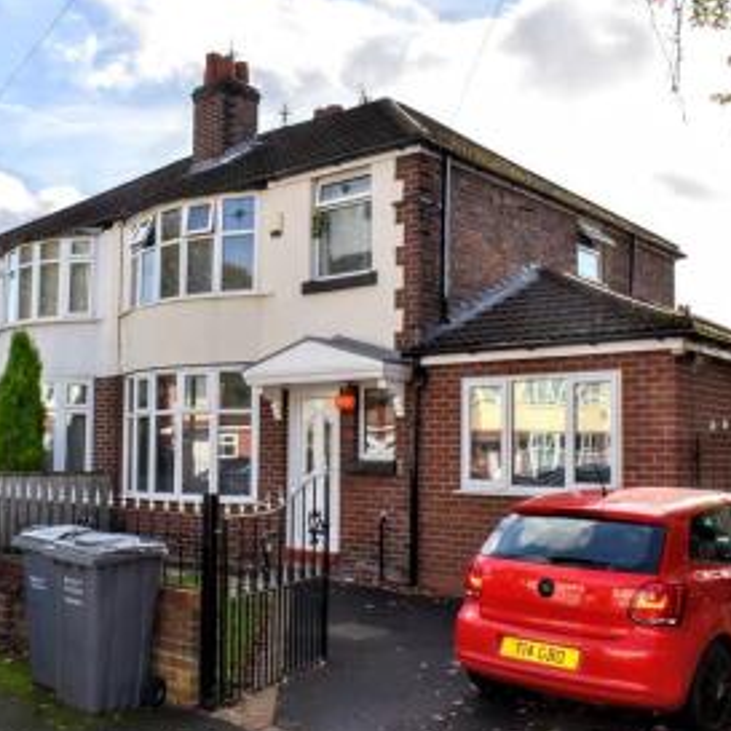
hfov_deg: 41.5
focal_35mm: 40
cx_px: 262
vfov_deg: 41.8
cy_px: 400
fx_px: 956
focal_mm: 18
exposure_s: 1/200
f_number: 9
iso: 100
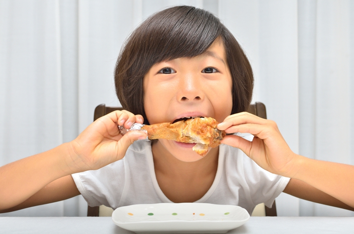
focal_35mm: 52
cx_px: 177
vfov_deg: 25.6
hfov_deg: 37.9
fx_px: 515
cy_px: 117
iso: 200
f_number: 5.6
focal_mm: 35
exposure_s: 1/320
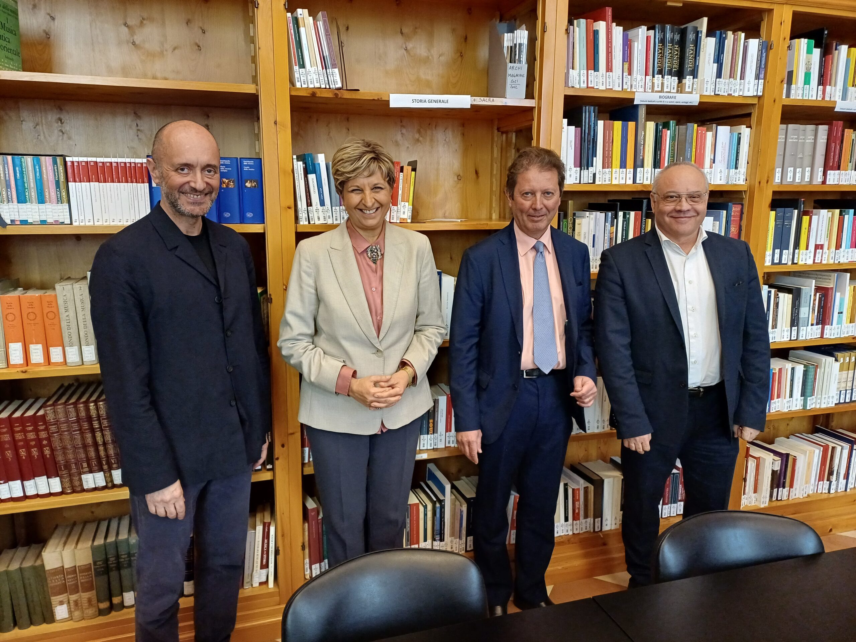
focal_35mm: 25
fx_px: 618
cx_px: 428
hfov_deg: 69.4
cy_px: 321
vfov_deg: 54.9
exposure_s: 1/33
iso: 500
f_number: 1.8
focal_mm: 4.65
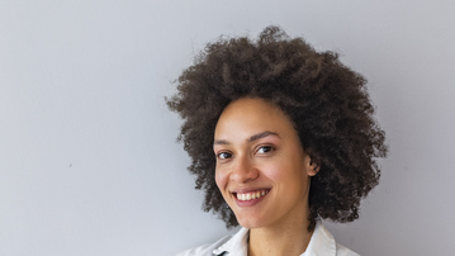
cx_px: 209
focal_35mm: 74
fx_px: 893
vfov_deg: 16.1
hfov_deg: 28.6
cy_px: 241
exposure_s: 1/100
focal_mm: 35
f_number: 2
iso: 400
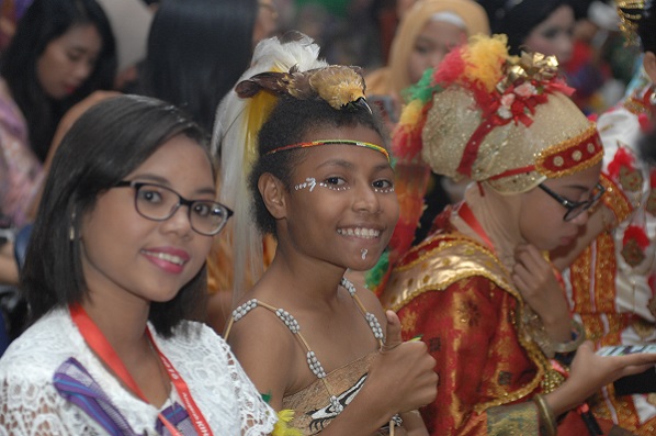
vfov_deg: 11.4
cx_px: 328
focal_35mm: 120
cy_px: 218
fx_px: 2184
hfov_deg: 17.1
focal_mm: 80
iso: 640
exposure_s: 1/40
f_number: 3.5
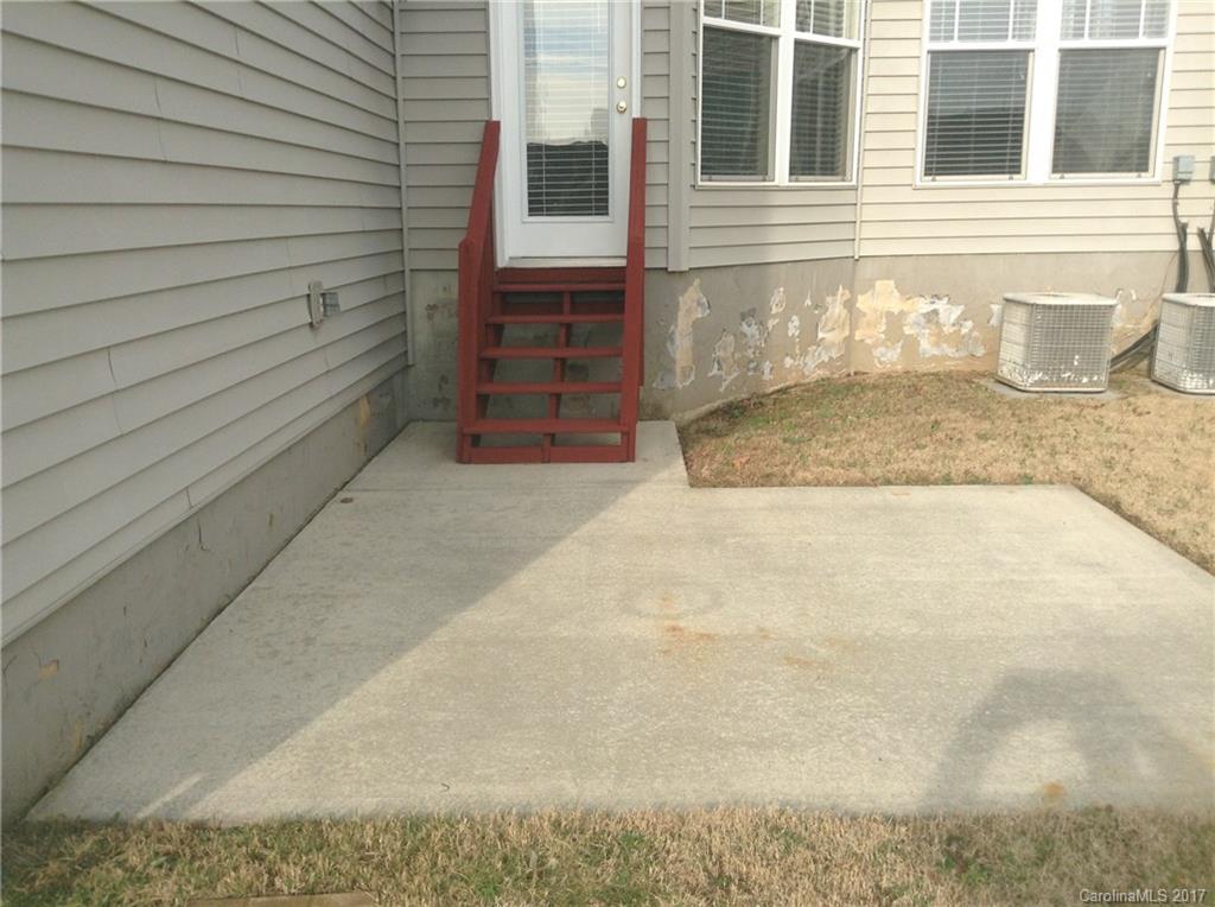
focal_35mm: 33
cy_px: 454
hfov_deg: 55.4
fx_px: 1156
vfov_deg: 42.8
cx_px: 608
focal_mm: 3.3
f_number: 2.4
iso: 32
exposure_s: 1/557
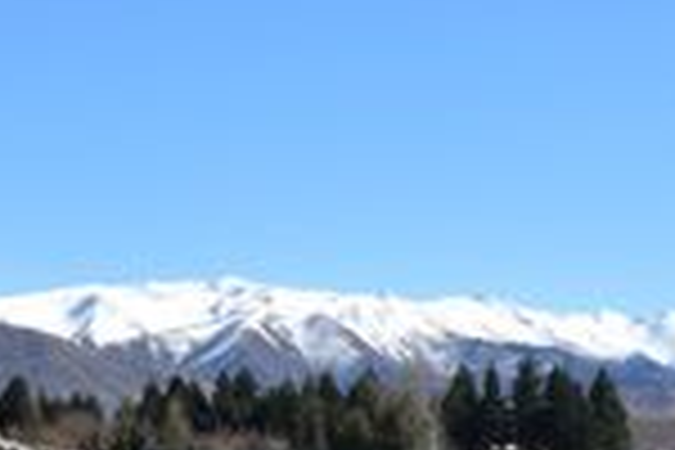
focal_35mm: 113
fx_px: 2119
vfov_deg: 12.1
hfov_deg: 18.0
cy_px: 380
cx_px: 531
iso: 200
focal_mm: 24
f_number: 10
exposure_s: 1/400
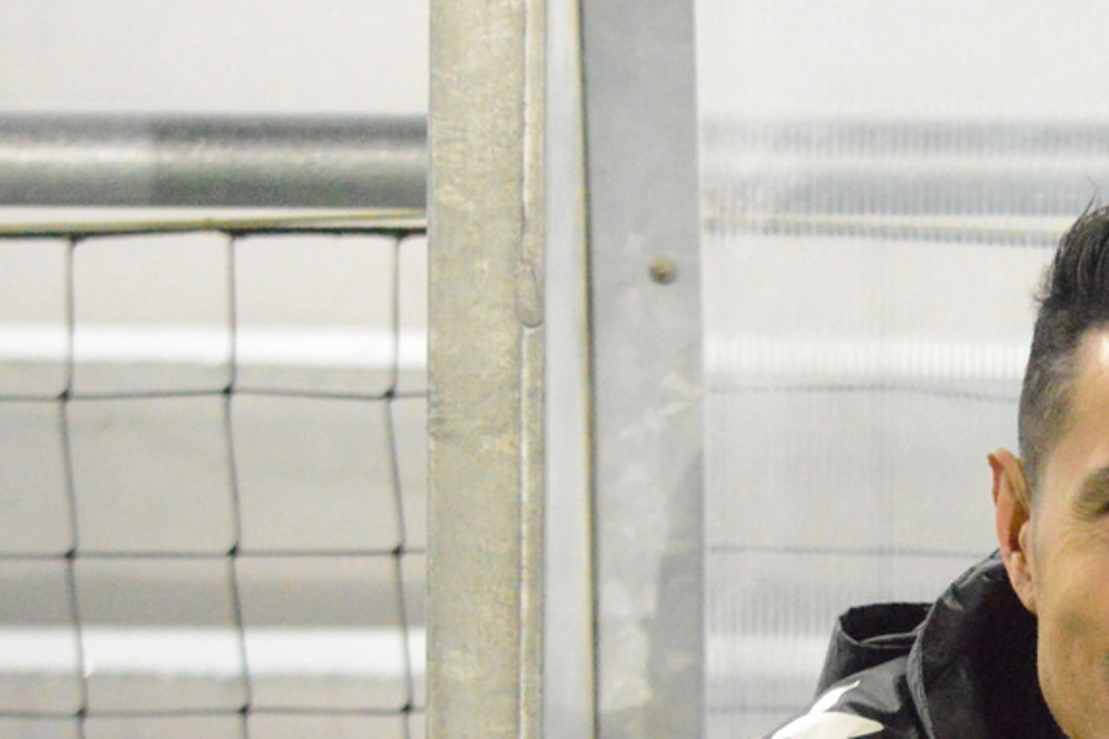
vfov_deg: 7.9
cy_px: 745
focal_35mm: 172
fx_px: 5298
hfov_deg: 11.8
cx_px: 1097
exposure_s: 1/200
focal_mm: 55
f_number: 4.5
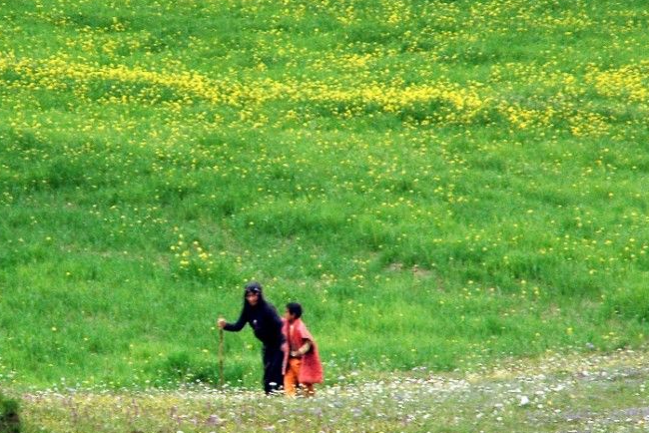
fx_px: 11633
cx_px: 174
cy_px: 272
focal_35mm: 645
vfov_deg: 2.1
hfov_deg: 3.2
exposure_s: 1/100
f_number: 18
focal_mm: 200
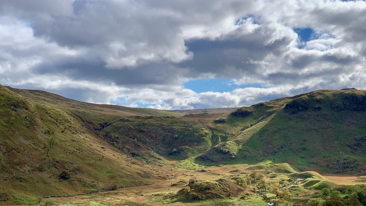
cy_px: 130
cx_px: 182
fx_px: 553
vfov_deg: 21.0
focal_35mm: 57
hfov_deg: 36.6
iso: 16
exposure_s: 1/1597
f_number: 2.4
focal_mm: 6
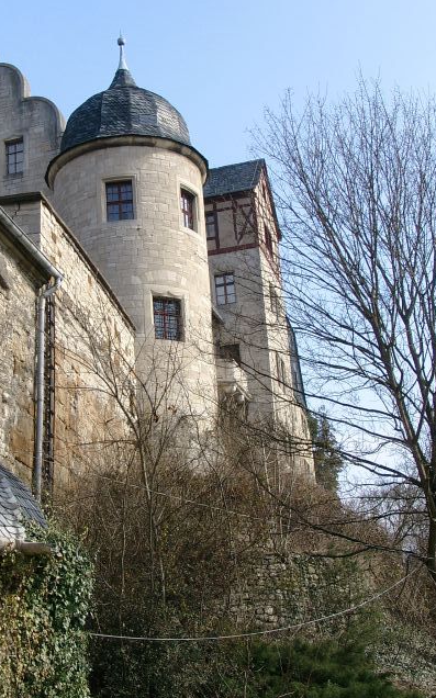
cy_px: 331
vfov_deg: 36.3
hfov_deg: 23.0
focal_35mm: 56
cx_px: 149
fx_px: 1066
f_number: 4
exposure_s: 1/598
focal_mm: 8.82
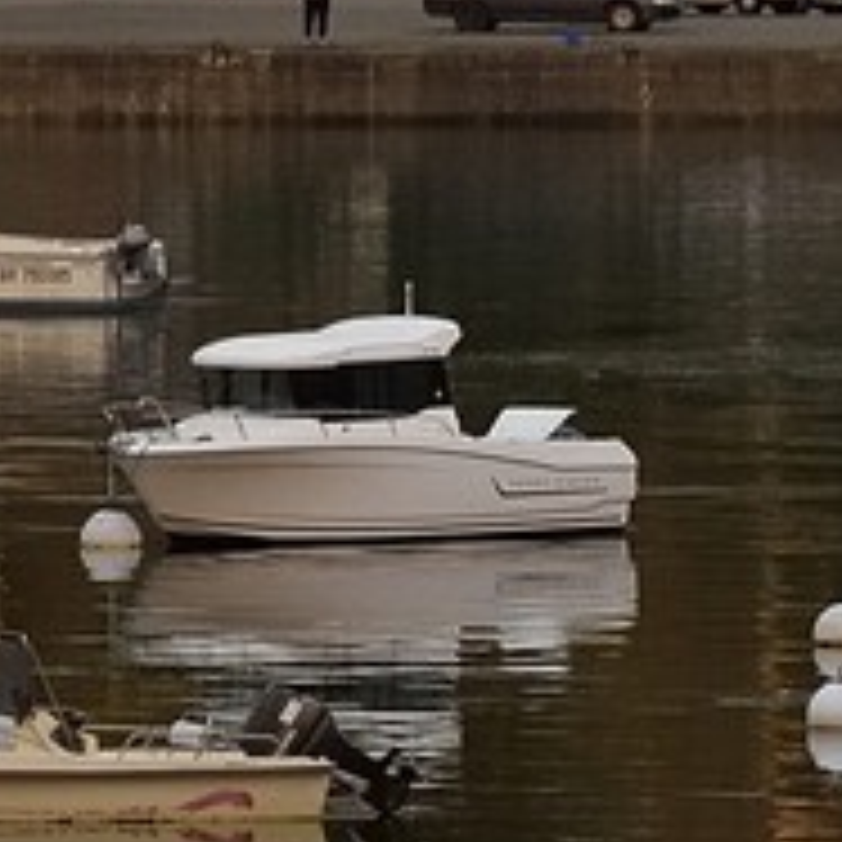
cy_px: 99
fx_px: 26006
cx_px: -2711
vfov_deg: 1.9
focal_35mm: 945
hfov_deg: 1.8
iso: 1000
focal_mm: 130
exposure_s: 1/125
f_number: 6.3
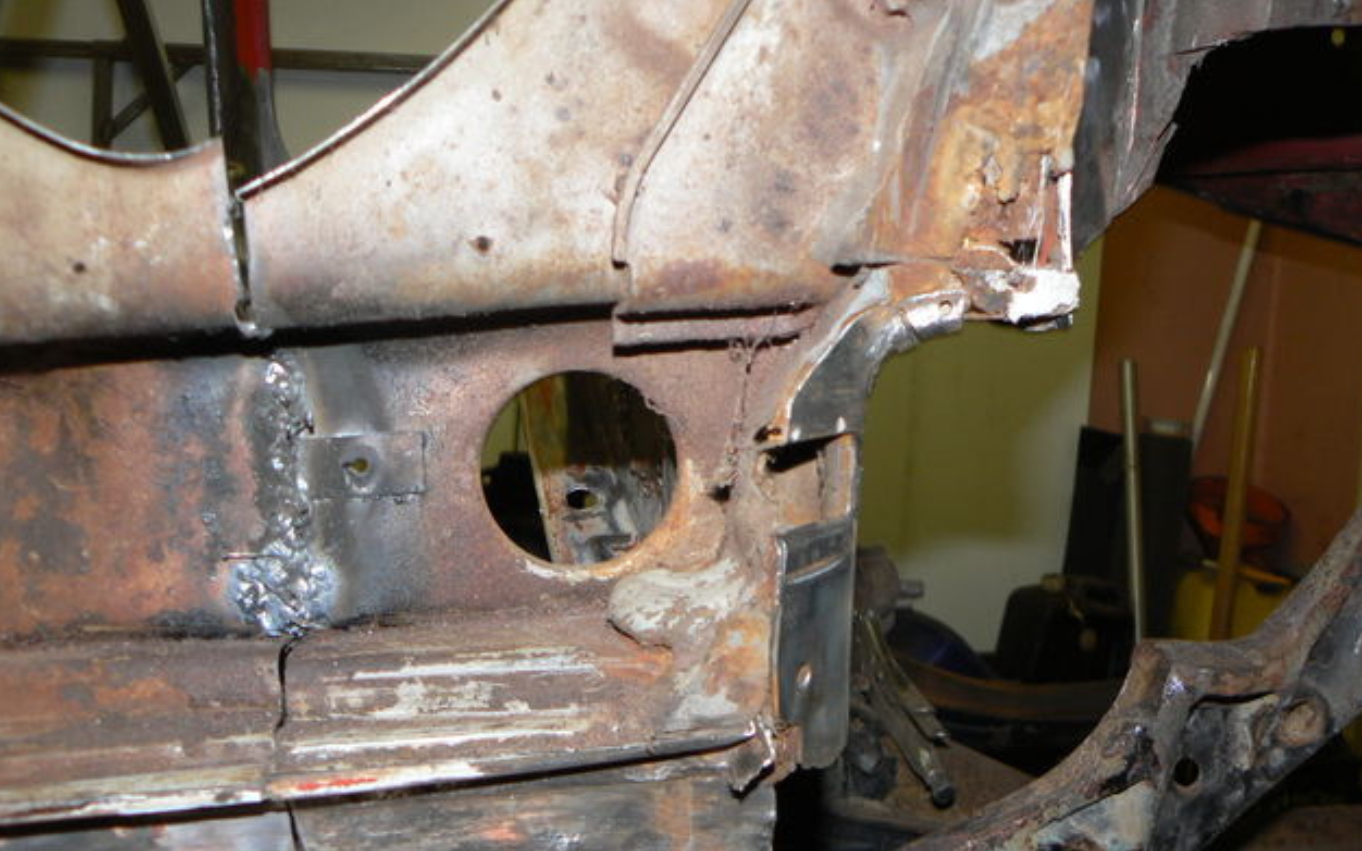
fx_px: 1447
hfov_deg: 50.4
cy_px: 433
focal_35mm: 39
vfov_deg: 32.8
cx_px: 690
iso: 100
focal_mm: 6
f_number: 2.8
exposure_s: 1/30
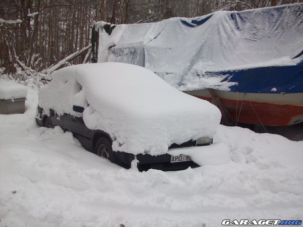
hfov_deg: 54.0
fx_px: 298
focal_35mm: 34
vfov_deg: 41.8
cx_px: 152
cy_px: 114
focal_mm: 5.7
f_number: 2.8
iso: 80
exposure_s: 1/293
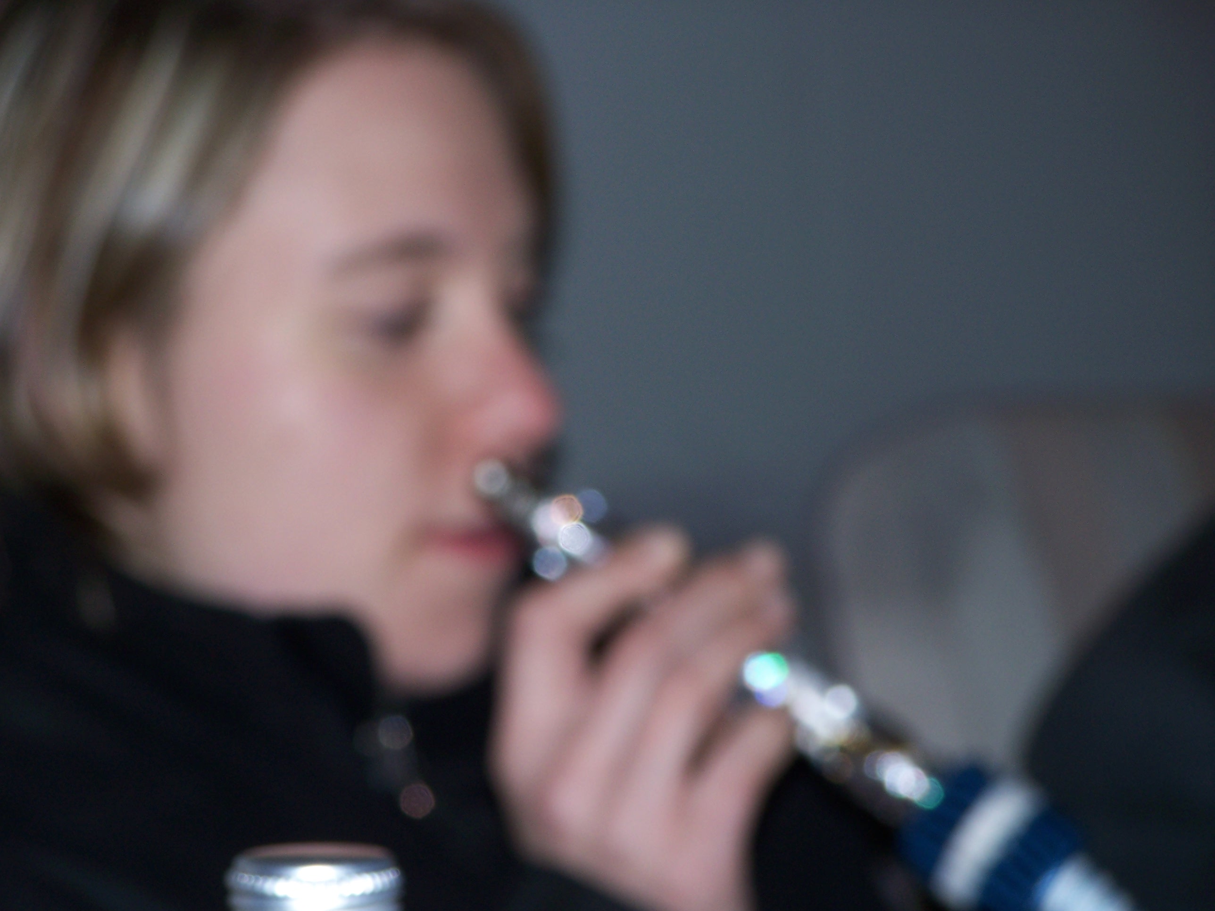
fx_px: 6634
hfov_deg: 10.5
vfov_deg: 7.9
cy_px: 456
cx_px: 608
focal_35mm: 189
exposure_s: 1/125
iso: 80
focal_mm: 31.3
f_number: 3.2
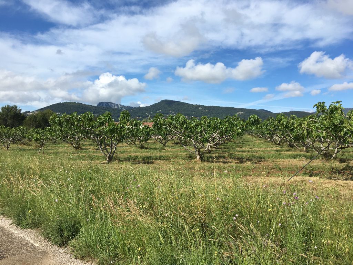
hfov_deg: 61.7
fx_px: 296
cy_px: 132
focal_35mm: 29
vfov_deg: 48.2
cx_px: 176
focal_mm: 4.15
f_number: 2.2
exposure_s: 1/1972
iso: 25
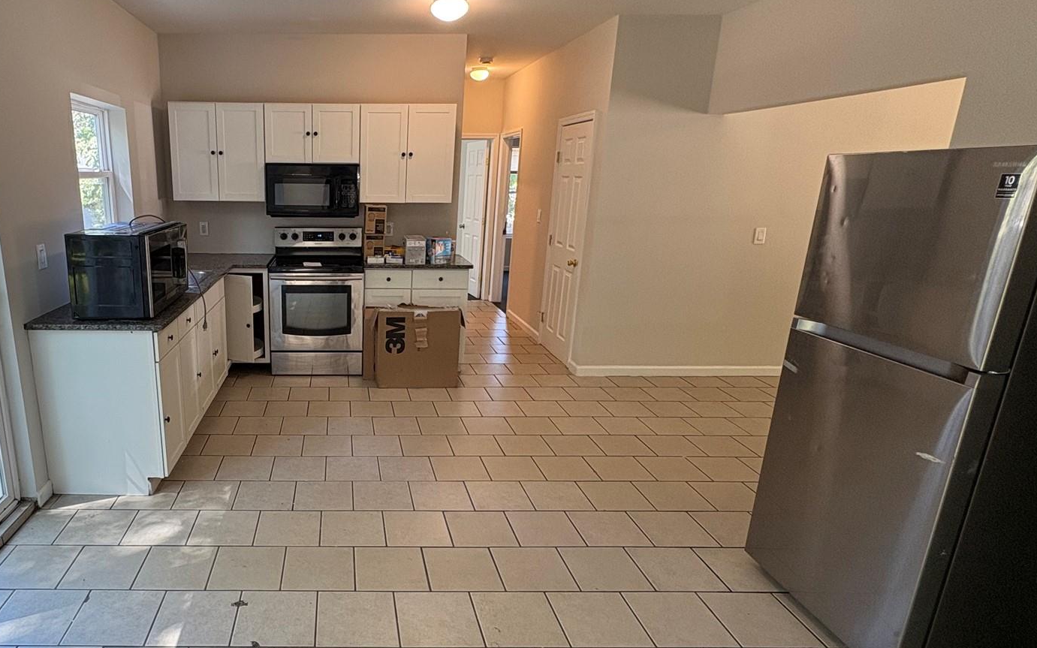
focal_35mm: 22
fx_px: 622
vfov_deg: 55.0
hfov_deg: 76.9
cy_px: 341
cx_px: 338
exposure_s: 1/60
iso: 125
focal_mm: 2.22
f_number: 2.2
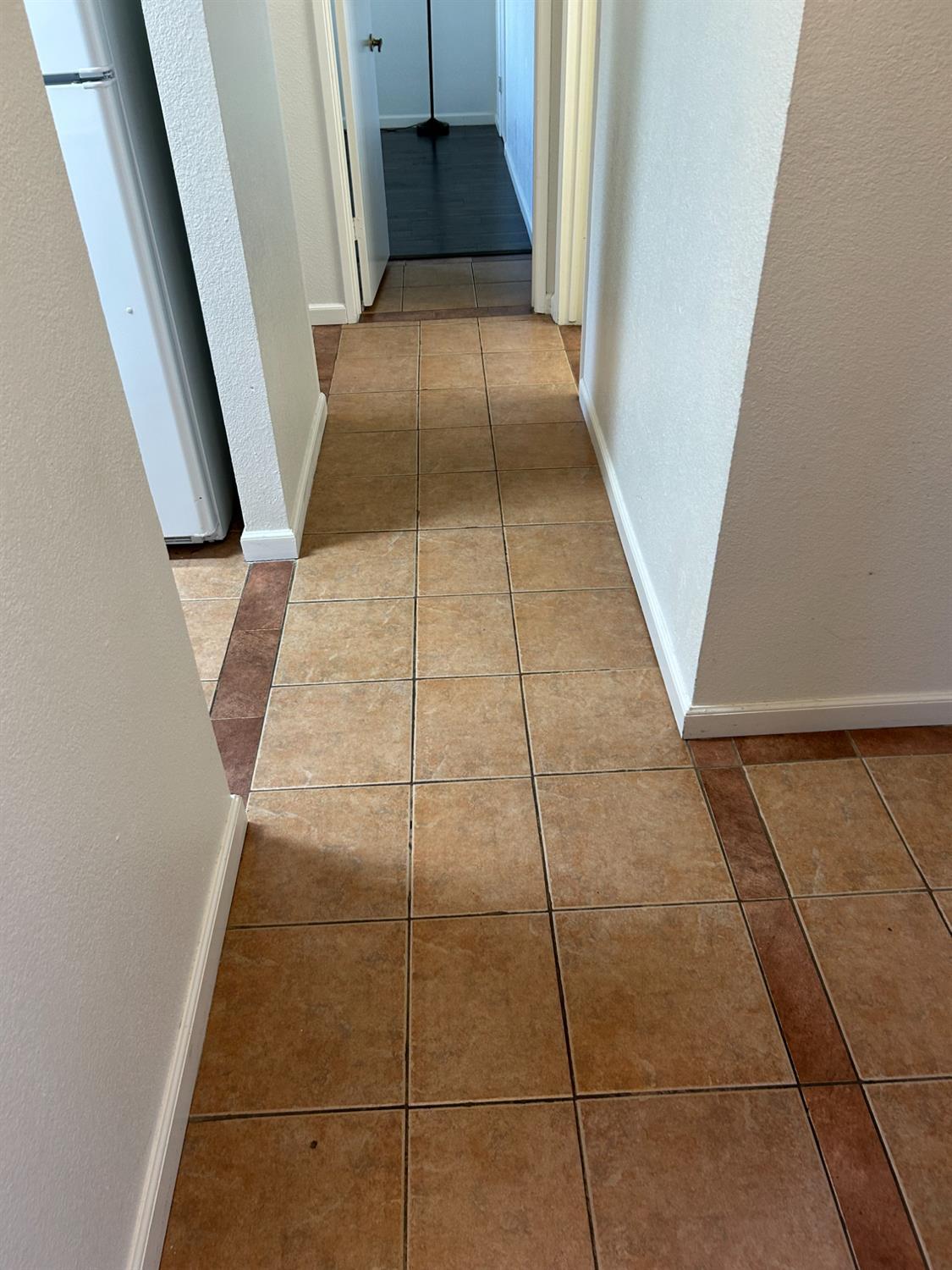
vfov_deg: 67.3
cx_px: 476
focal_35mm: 26
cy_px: 635
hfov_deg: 53.1
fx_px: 953
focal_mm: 5.7
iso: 100
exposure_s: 1/60
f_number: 1.5
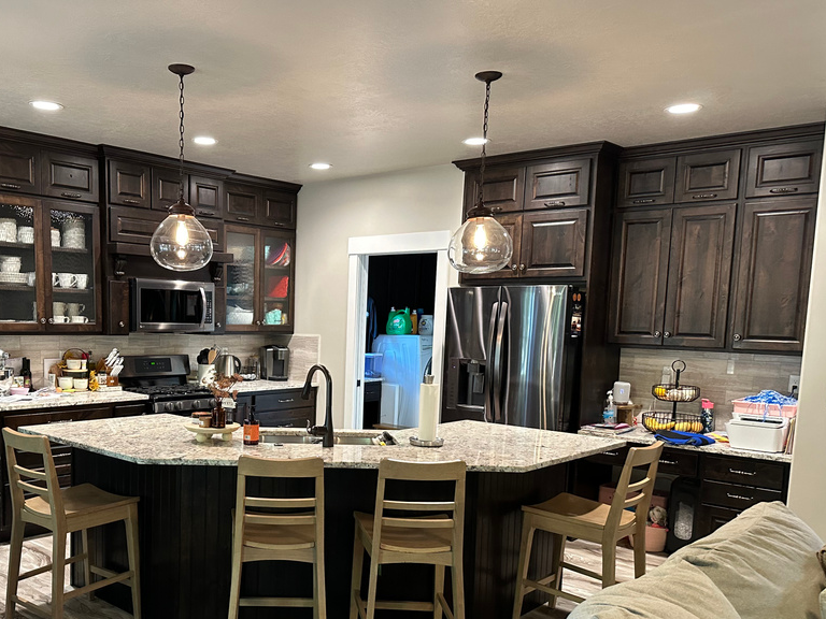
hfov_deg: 55.8
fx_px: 764
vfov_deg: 43.6
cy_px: 404
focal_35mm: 32
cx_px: 286
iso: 500
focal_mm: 6.86
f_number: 1.78
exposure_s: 1/60
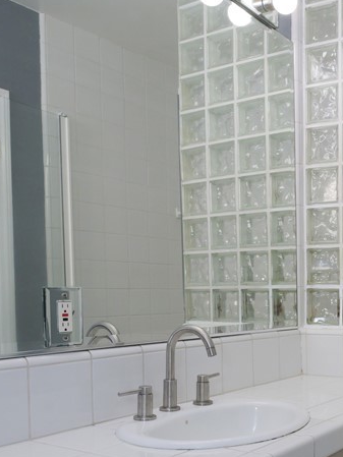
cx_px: 337
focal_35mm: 41
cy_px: 330
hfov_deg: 32.5
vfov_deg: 44.6
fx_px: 541
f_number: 8
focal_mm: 9
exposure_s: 1/125
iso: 1250
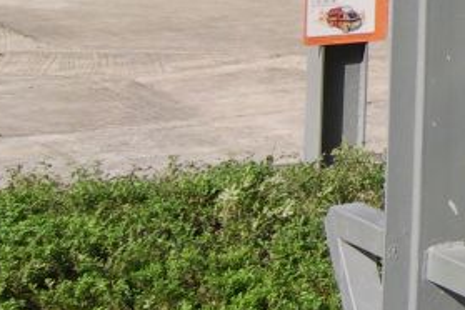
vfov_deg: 10.0
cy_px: -254
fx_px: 1666
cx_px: 1562
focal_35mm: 129
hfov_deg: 9.8
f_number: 7.1
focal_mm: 12
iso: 100
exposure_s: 1/250
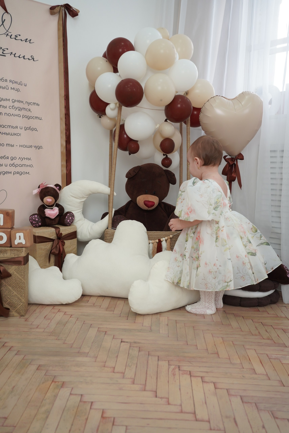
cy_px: 216
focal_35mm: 35
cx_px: 144
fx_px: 421
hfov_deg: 37.9
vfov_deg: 54.4
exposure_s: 1/160
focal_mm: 35
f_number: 4.5
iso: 500
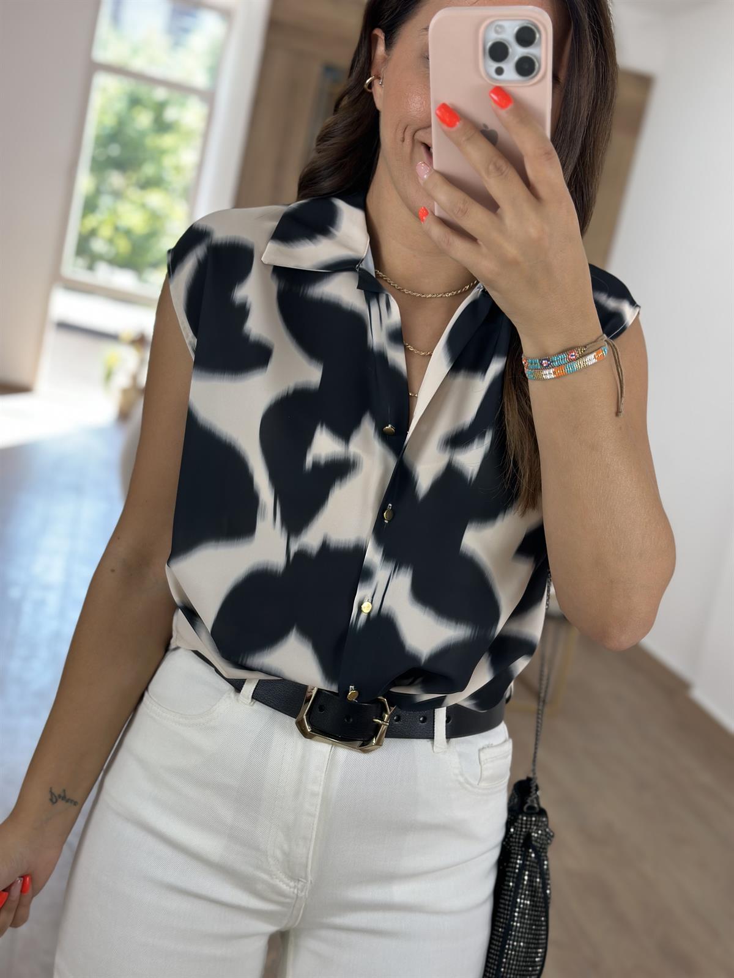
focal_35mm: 48
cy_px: 489
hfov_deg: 30.3
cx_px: 367
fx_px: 1357
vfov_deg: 39.7
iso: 80
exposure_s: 1/141
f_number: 1.78
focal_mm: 6.86
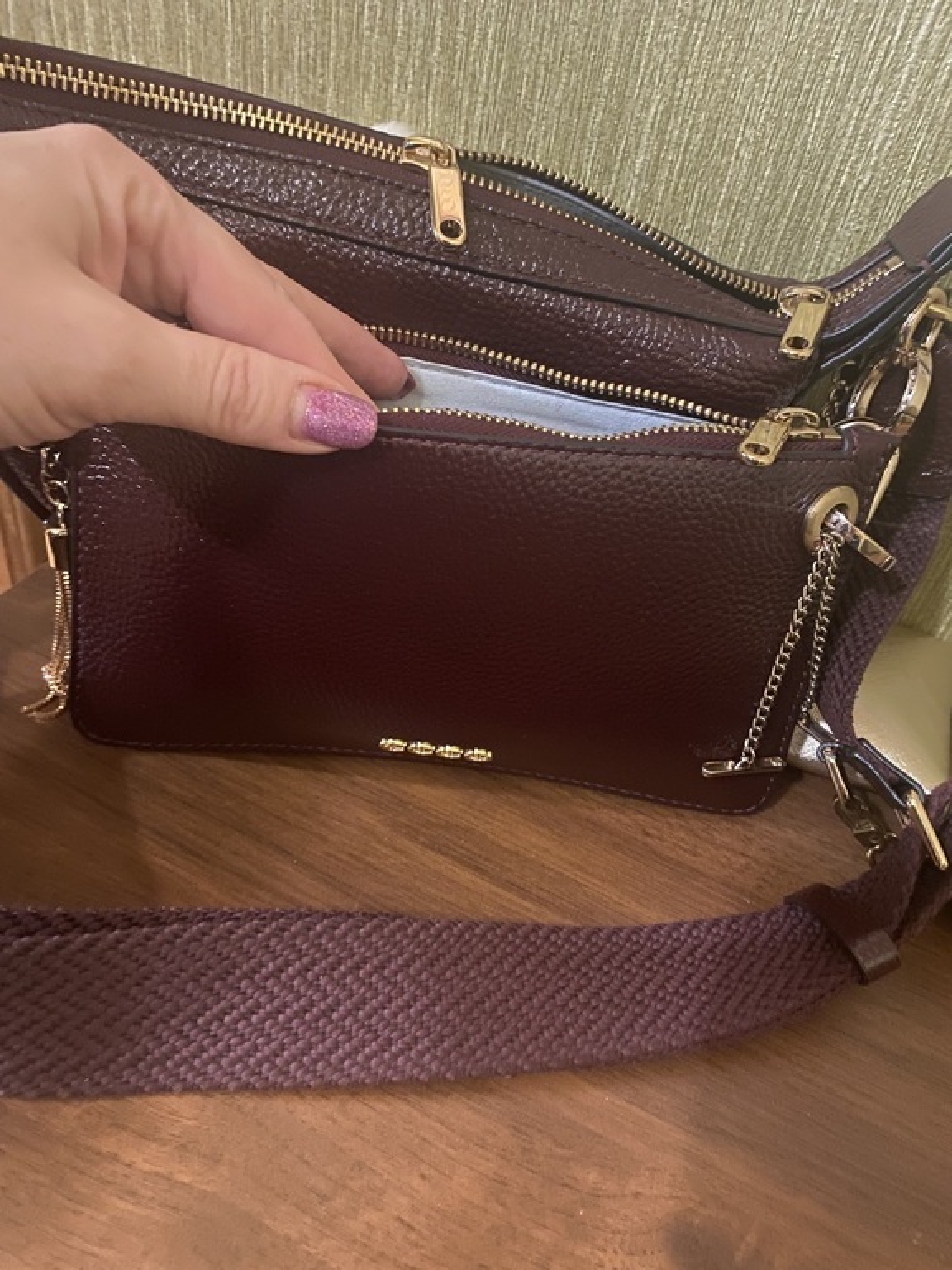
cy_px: 635
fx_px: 953
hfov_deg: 53.1
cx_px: 476
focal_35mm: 26
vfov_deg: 67.3
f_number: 1.8
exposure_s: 1/8
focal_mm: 4.25
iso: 500
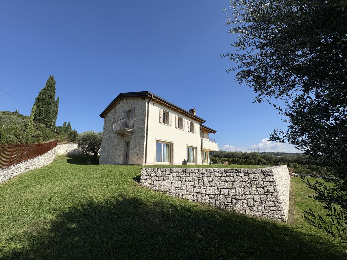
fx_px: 140
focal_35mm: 14
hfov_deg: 102.1
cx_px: 174
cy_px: 130
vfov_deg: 85.7
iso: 50
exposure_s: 1/3546
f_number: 2.2
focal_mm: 2.22
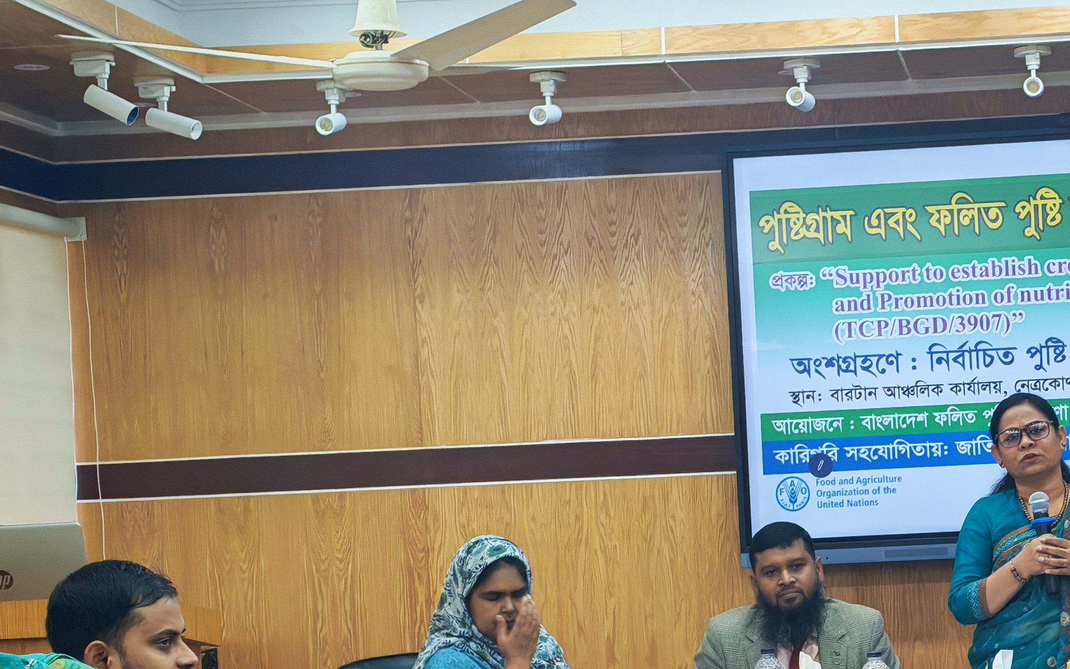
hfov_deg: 19.7
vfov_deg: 12.5
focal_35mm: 104
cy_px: 575
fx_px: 3033
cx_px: 922
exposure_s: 1/100
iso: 400
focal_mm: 6.12
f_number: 1.9
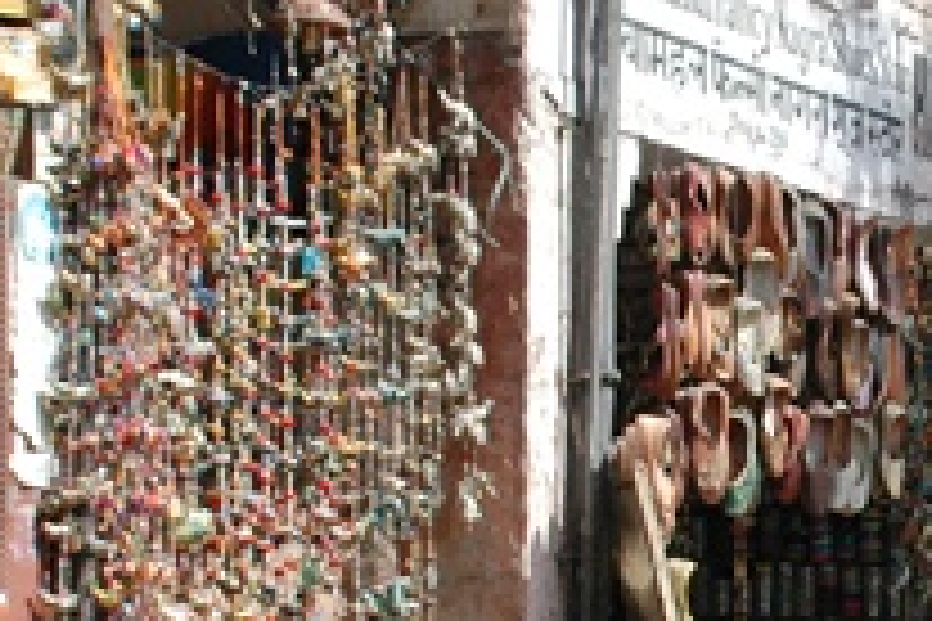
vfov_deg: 10.5
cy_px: 522
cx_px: 932
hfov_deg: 15.5
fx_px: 3365
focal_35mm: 130
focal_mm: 28
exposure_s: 1/320
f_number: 9
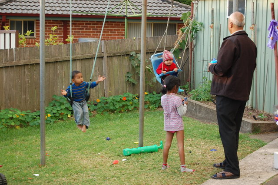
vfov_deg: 16.5
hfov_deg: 24.6
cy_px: 92
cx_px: 139
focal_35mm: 82
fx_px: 637
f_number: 5.6
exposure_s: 1/100
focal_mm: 55
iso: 400
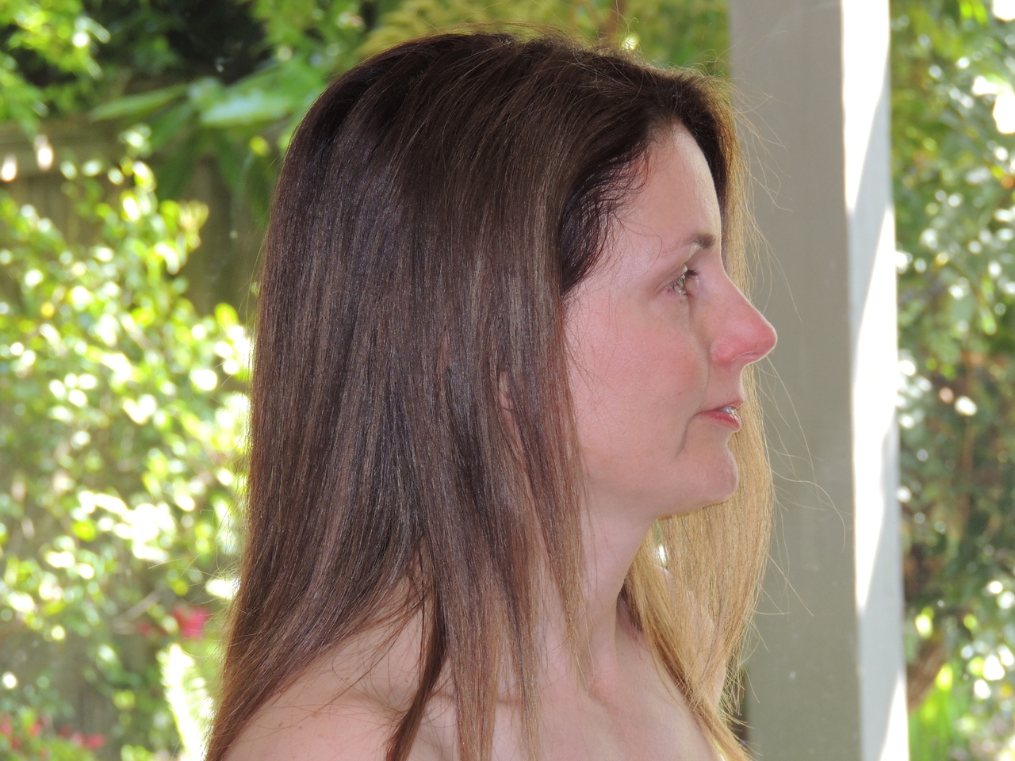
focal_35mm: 225
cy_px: 380
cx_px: 508
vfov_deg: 6.6
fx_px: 6597
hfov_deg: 8.8
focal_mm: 40.1
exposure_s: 1/60
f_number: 4.6
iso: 320
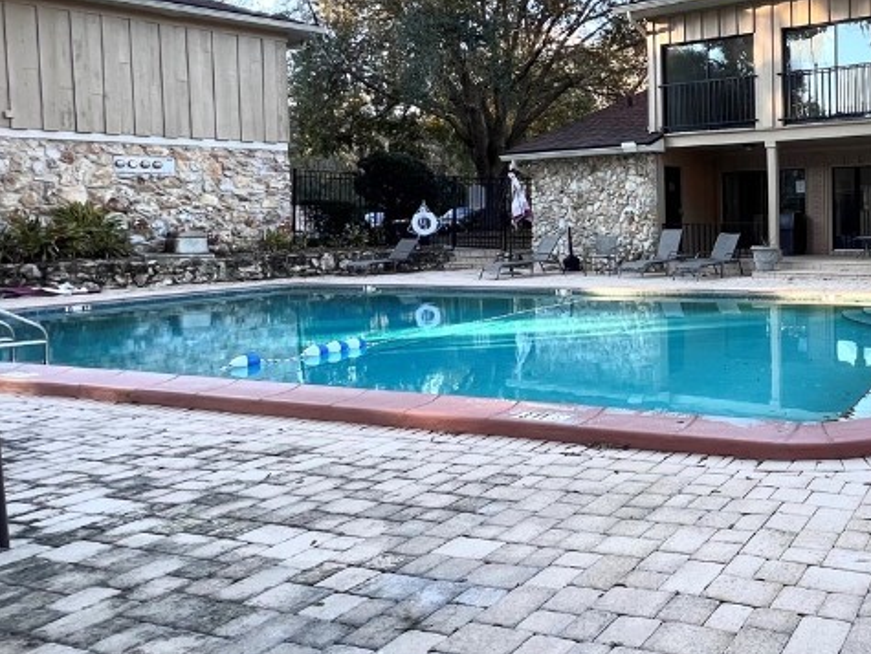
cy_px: 244
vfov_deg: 49.3
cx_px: 807
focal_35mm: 28
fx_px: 705
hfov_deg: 54.1
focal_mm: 1.57
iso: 50
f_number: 1.8
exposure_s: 1/122
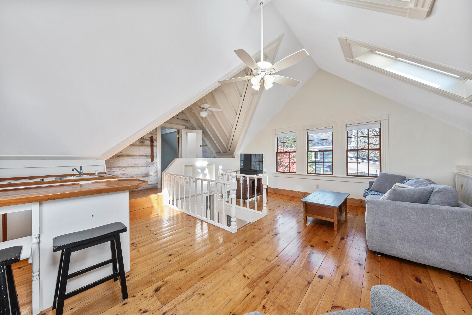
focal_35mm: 12
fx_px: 157
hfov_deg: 112.6
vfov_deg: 90.0
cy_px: 158
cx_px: 236
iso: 500
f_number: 8
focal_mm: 8.3
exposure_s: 1/13
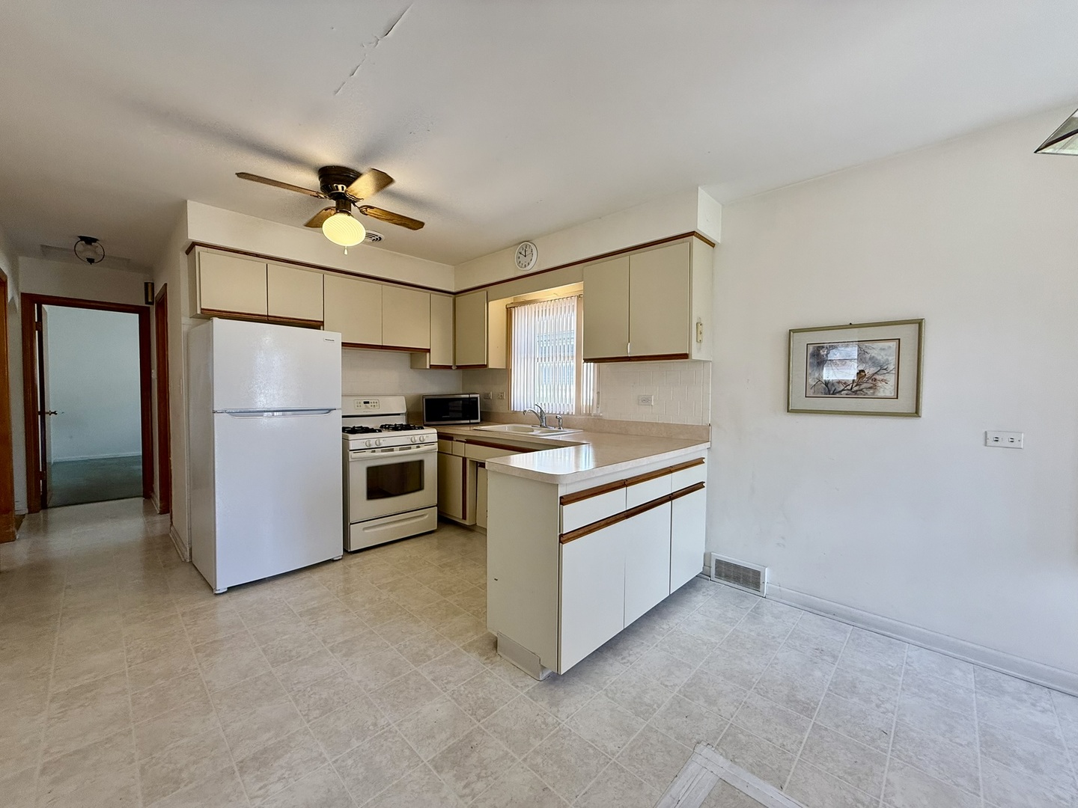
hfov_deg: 102.1
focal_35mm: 14
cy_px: 404
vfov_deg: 85.7
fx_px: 436
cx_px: 539
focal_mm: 2.22
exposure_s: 1/120
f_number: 2.2
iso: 100
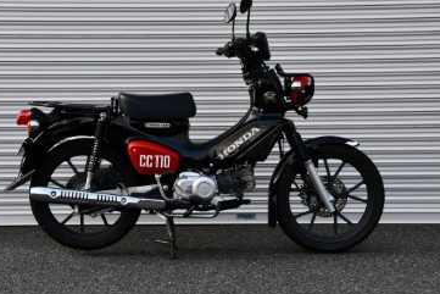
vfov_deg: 18.9
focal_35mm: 72
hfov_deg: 28.1
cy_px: 163
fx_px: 880
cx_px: 211
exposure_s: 1/250
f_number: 5.6
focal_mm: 35
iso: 200
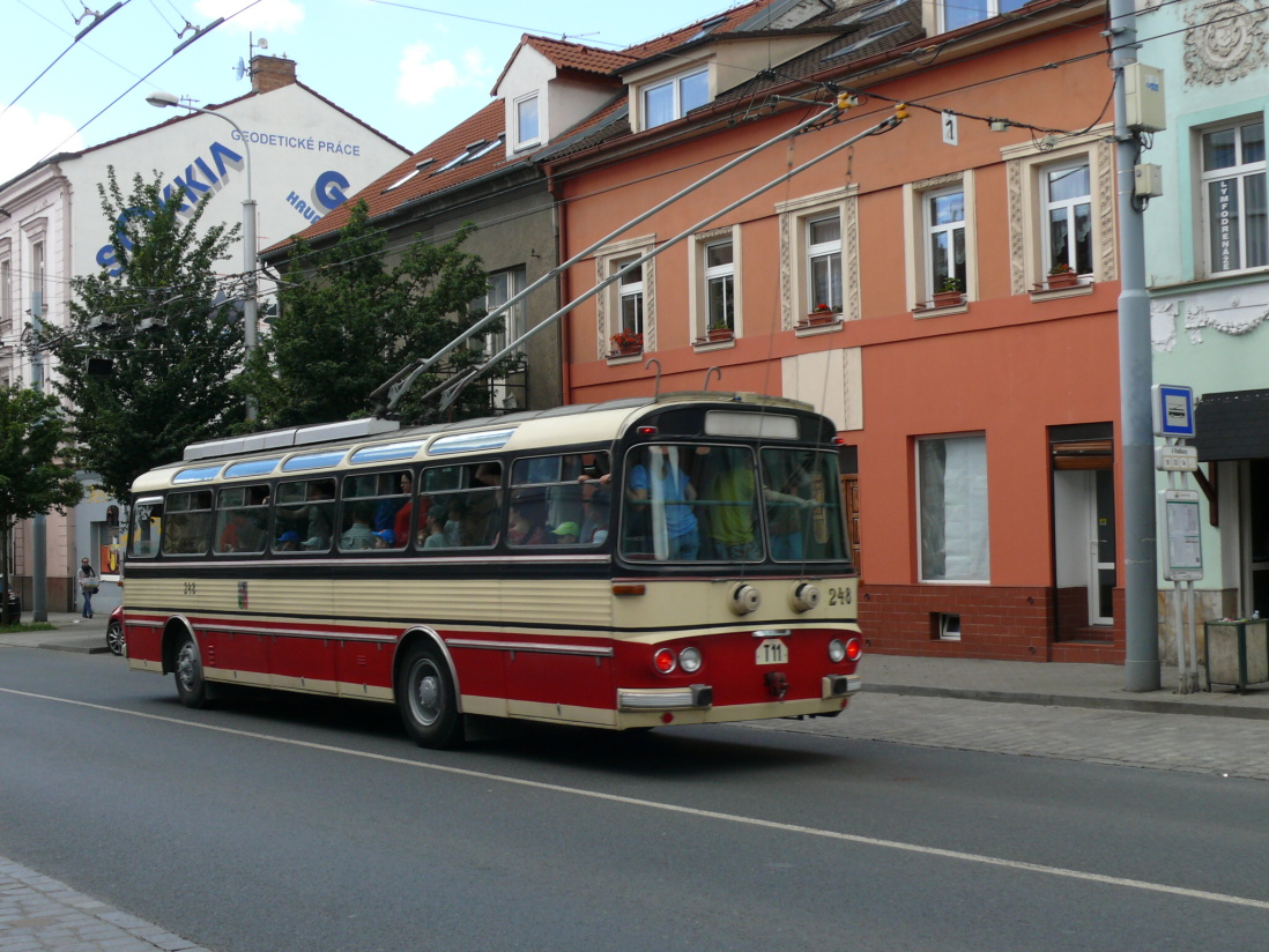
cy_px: 476
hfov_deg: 41.2
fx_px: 1687
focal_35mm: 46
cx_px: 634
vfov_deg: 31.5
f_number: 5
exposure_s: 1/200
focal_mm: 8.8
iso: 100
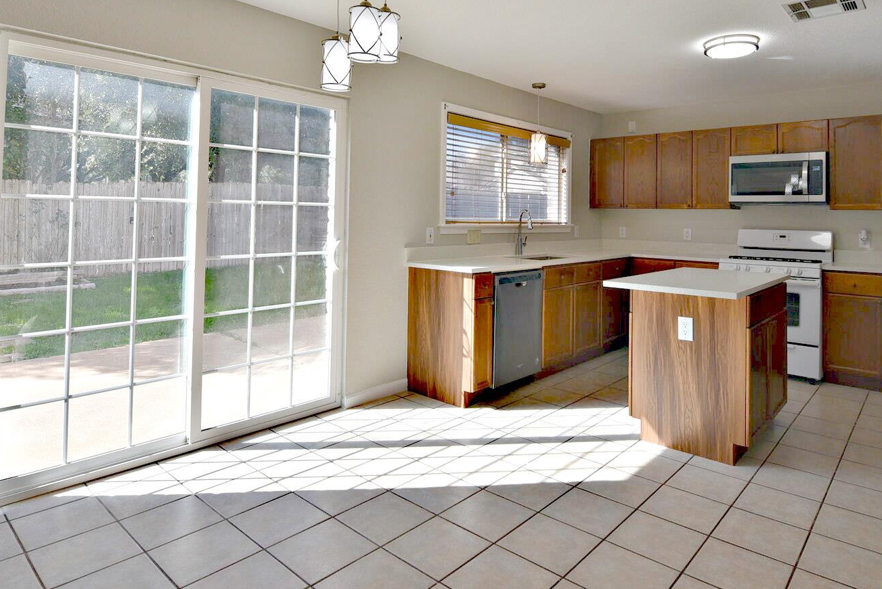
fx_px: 539
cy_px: 201
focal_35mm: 22
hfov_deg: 78.5
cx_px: 468
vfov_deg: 56.2
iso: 250
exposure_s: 1/250
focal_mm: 14
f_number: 8
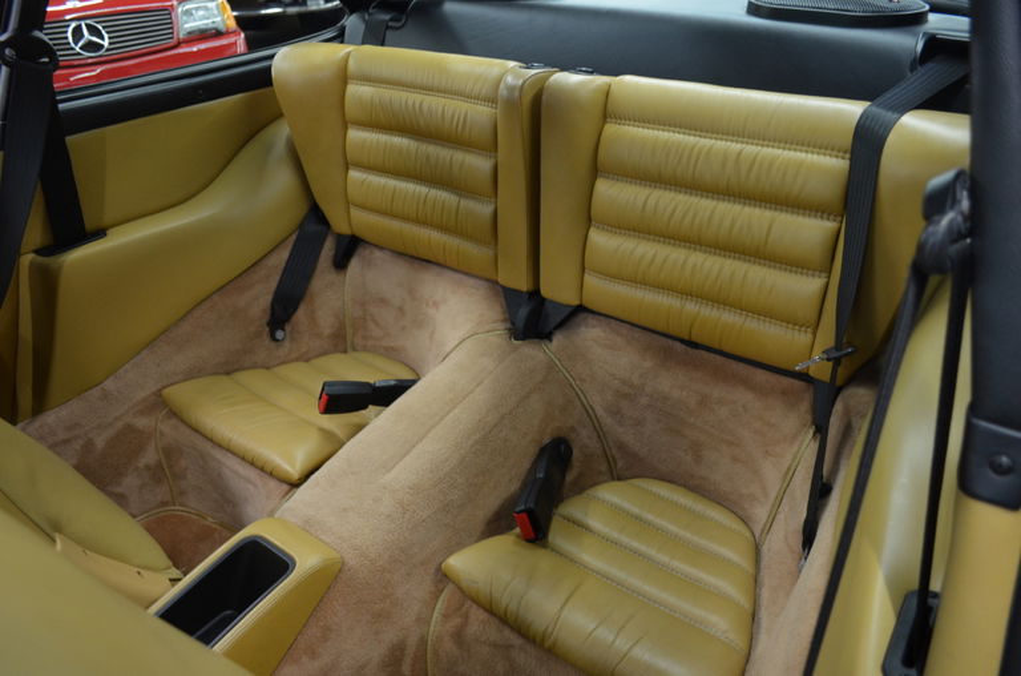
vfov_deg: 47.7
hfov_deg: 67.5
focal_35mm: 27
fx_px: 764
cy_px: 338
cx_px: 510
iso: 800
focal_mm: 18
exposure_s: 1/40
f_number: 3.5
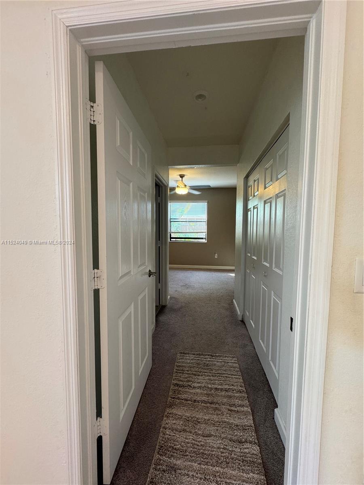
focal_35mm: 14
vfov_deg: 102.1
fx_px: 196
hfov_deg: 85.7
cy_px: 242
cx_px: 182
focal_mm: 2.22
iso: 200
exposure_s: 1/60
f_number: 2.2
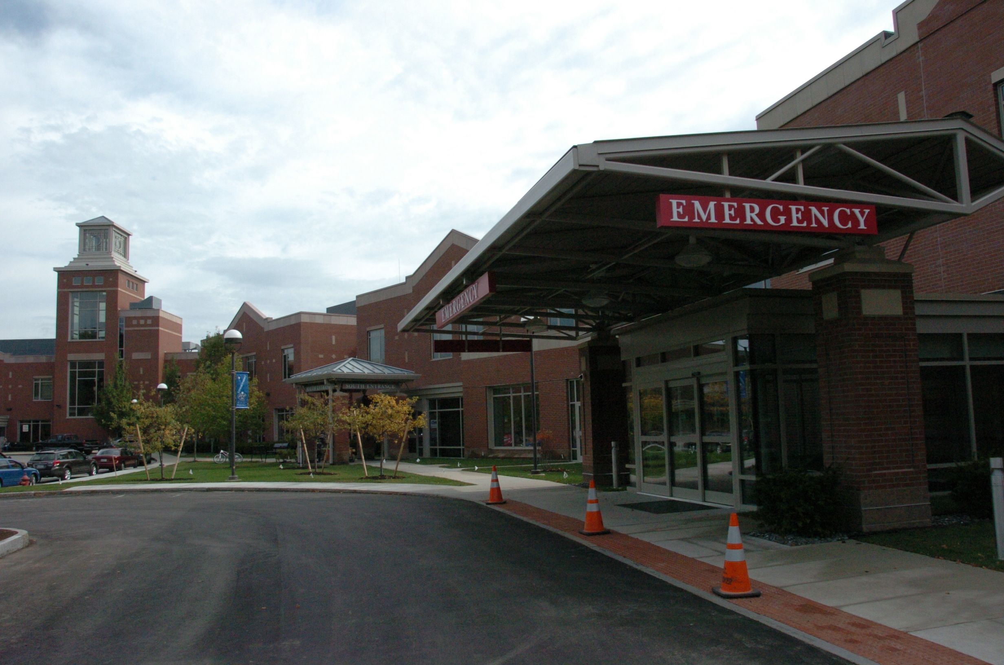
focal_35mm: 27
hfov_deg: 67.5
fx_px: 751
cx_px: 502
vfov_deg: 47.7
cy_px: 332
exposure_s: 1/640
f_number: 12
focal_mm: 18
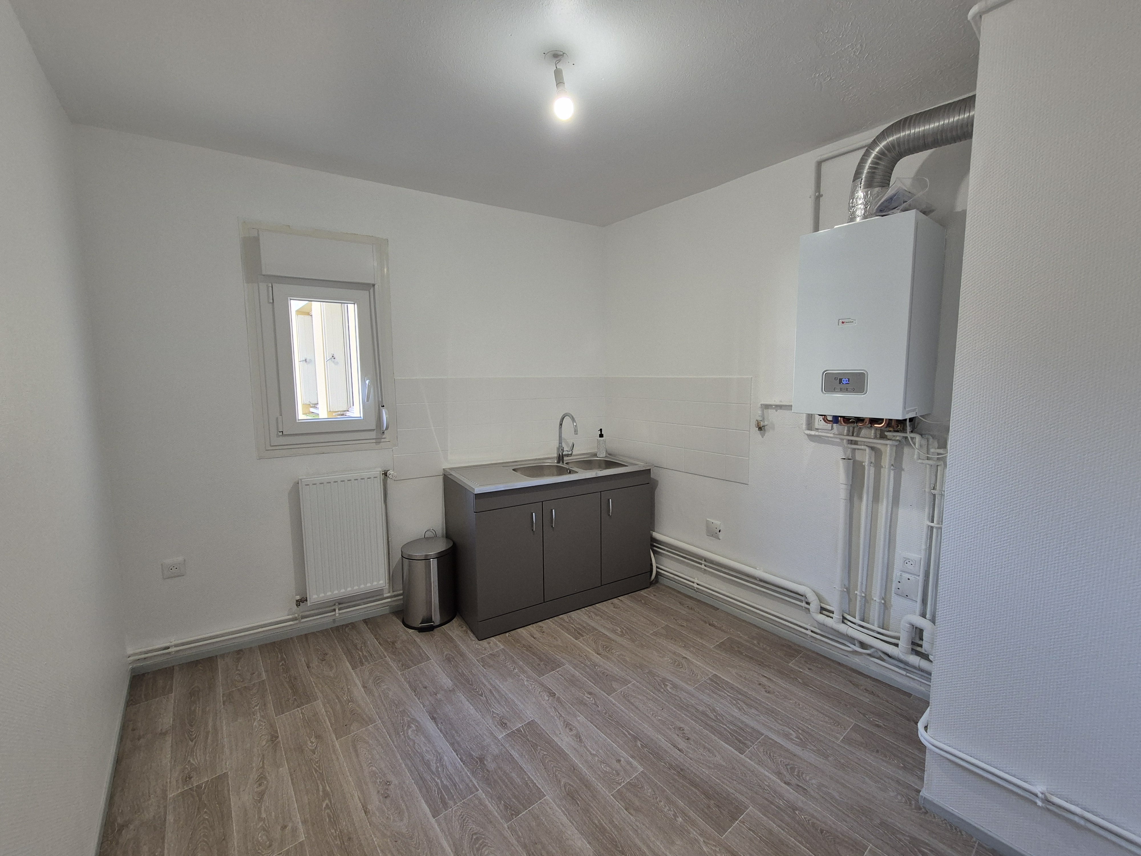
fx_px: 429
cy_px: 428
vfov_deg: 89.9
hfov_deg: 106.2
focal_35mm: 13
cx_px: 570
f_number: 2.2
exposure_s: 1/50
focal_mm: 2.2
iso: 125
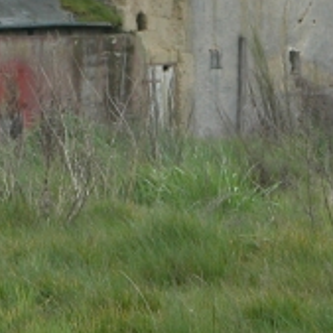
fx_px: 4495
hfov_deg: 4.2
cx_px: -18
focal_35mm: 413
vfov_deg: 4.2
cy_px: -77
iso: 100
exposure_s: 1/162
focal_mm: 29.5
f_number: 4.2
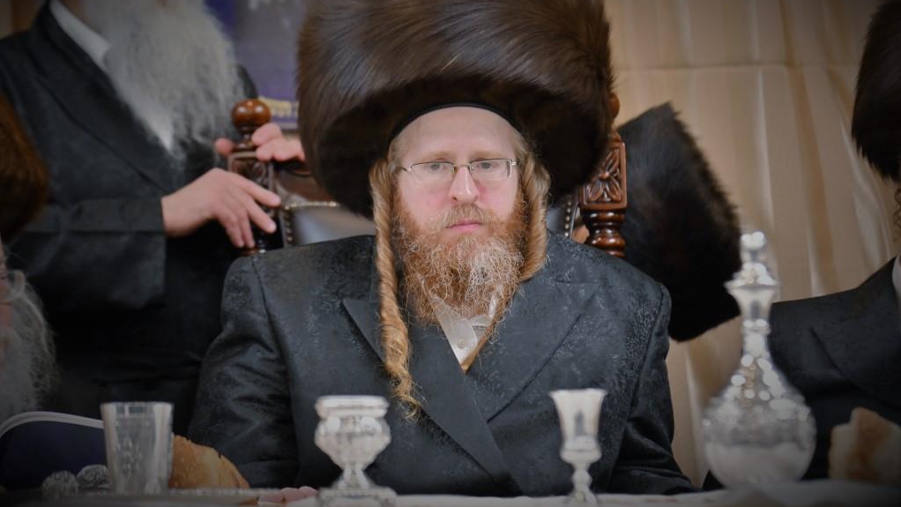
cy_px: 220
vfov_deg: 9.6
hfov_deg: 17.0
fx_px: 3010
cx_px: 450
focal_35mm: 126
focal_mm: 120
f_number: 4
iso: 800
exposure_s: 1/200
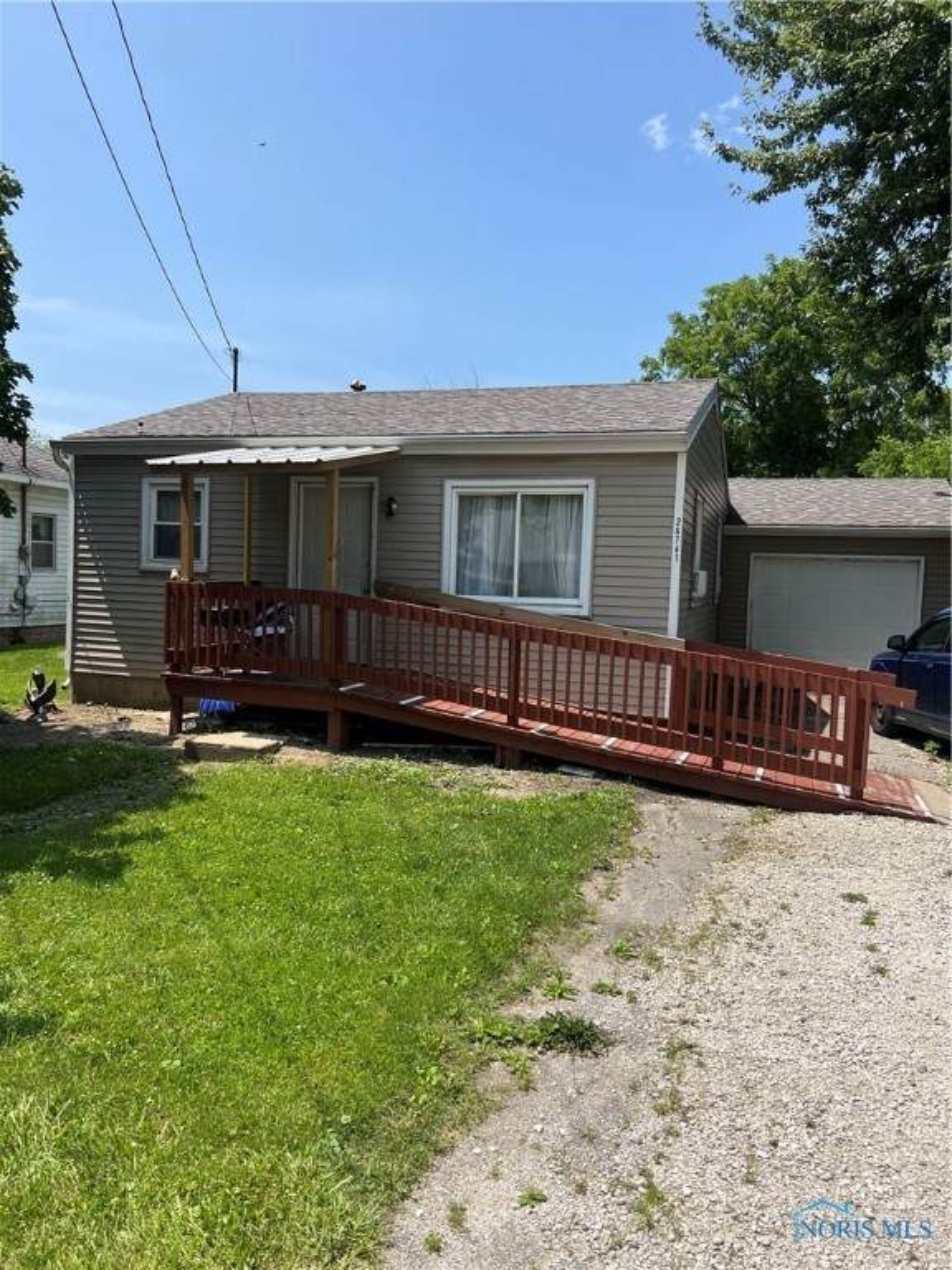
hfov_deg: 53.1
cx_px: 476
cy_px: 635
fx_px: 953
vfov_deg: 67.3
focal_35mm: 26
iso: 50
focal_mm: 5.7
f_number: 1.5
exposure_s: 1/4274
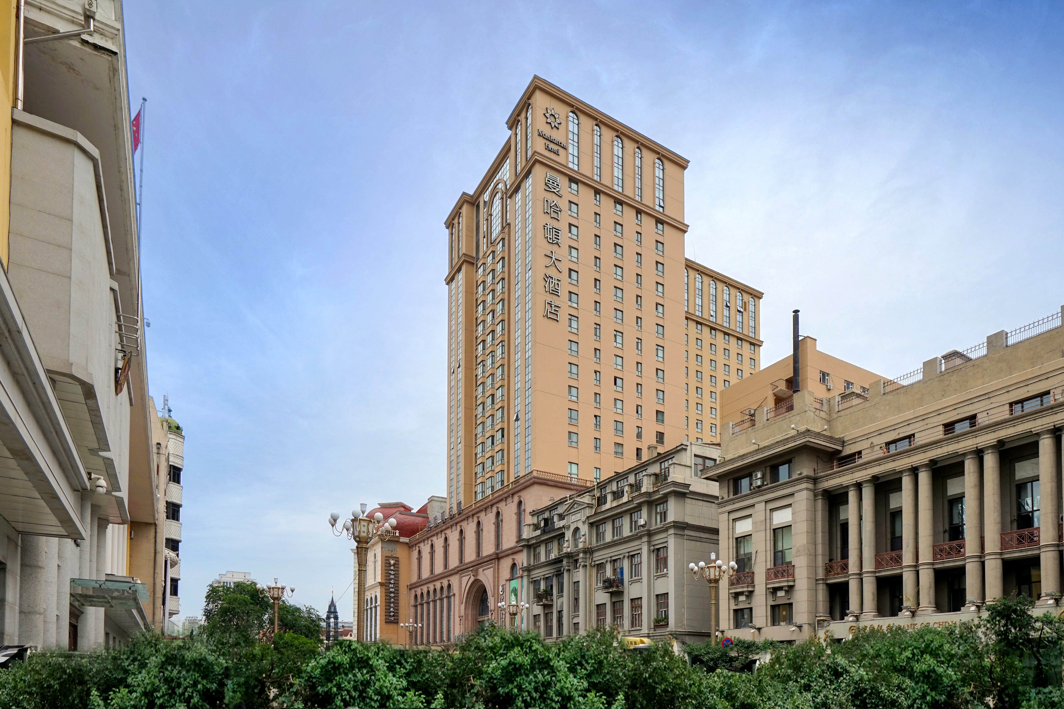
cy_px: 354
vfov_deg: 73.7
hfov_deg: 96.7
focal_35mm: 16
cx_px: 532
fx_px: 473
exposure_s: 1/250
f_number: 9
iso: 100
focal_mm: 16
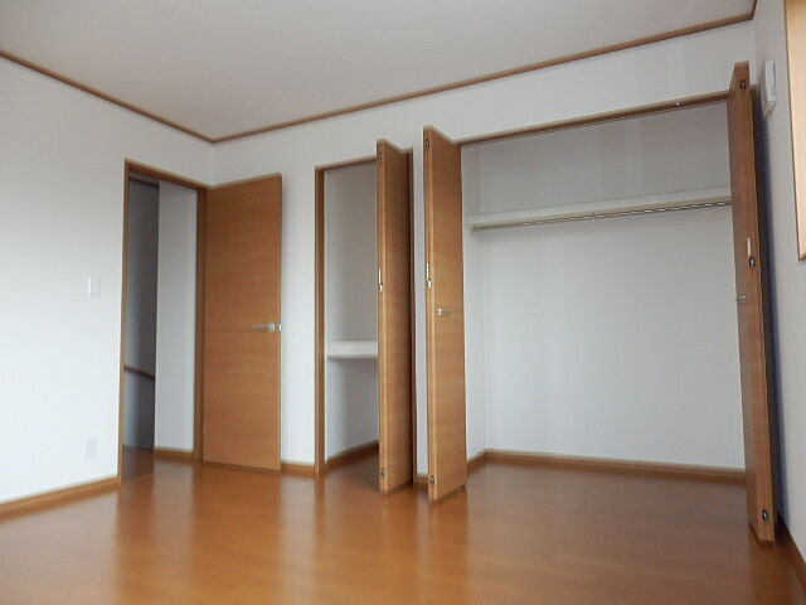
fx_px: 559
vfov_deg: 56.8
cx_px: 403
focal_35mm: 24
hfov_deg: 71.6
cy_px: 302
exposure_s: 1/30
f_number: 3
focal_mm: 4.2
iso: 200
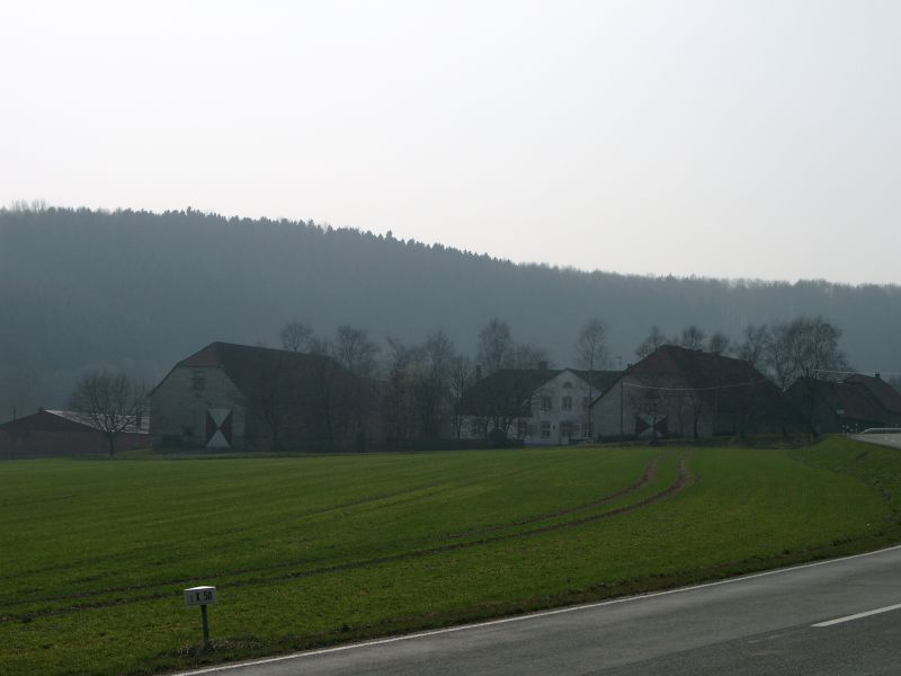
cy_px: 338
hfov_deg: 25.0
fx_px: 2030
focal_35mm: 78
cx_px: 450
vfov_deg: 18.9
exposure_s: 1/933
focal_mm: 16.05
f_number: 5.6
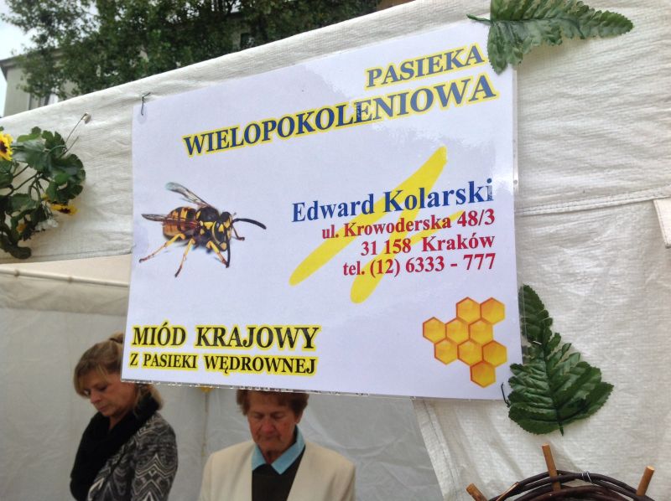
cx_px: 336
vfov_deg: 40.6
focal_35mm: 35
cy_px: 250
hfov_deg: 52.7
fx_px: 678
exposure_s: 1/617
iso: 50
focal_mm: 4.28
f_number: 2.4
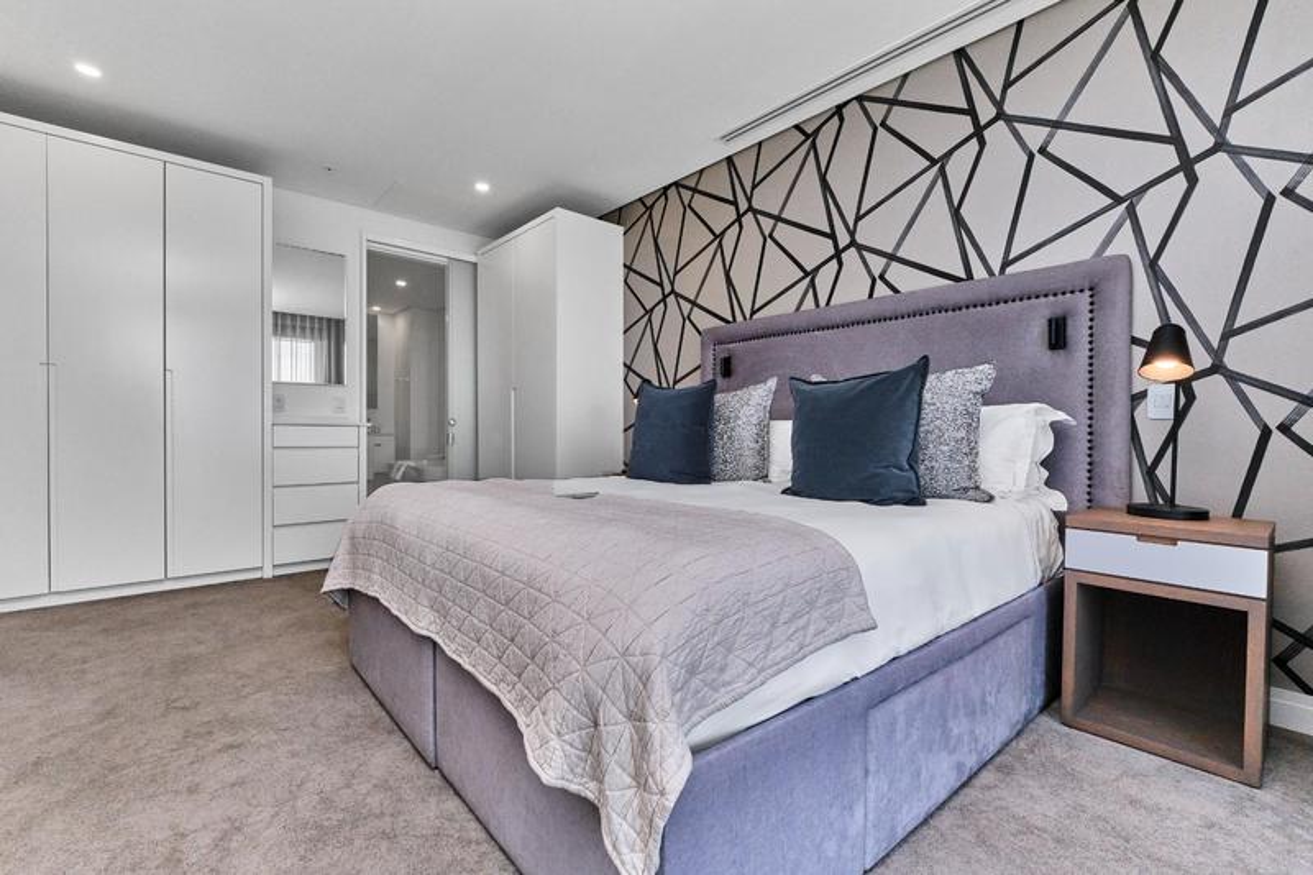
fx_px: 547
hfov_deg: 100.4
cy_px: 438
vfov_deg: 77.3
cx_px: 656
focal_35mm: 15
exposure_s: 1/100
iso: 800
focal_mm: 10
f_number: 8
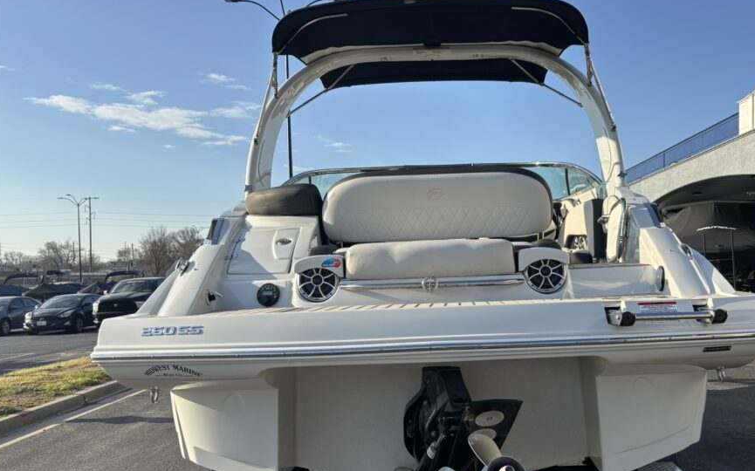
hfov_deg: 56.4
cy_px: 298
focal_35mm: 34
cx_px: 446
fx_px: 699
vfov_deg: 37.0
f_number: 1.6
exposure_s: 1/2778
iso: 50
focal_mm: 5.96
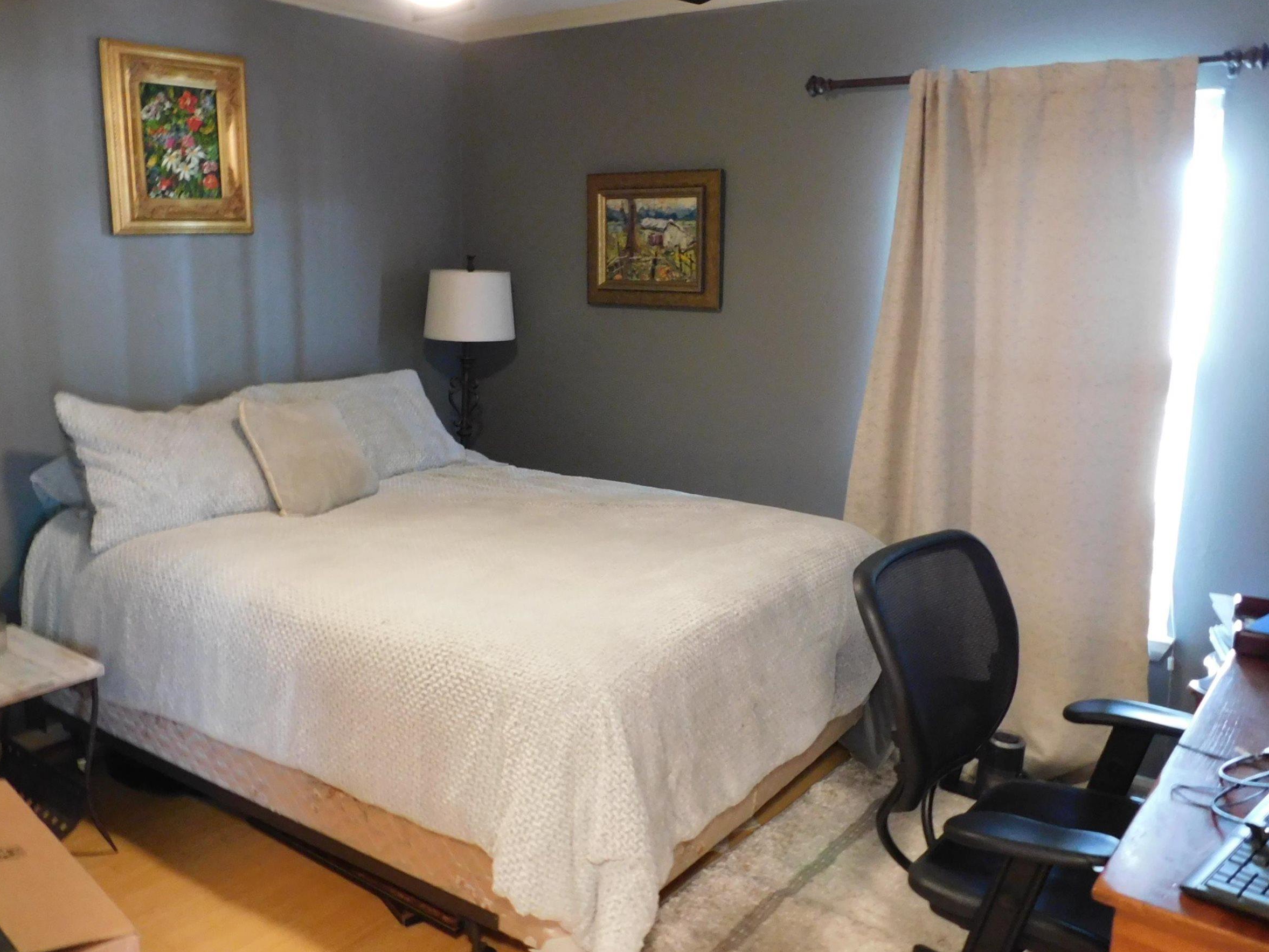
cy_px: 445
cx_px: 609
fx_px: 1100
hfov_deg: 59.9
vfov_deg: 46.8
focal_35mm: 30
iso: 400
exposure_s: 1/10
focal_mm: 4
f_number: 3
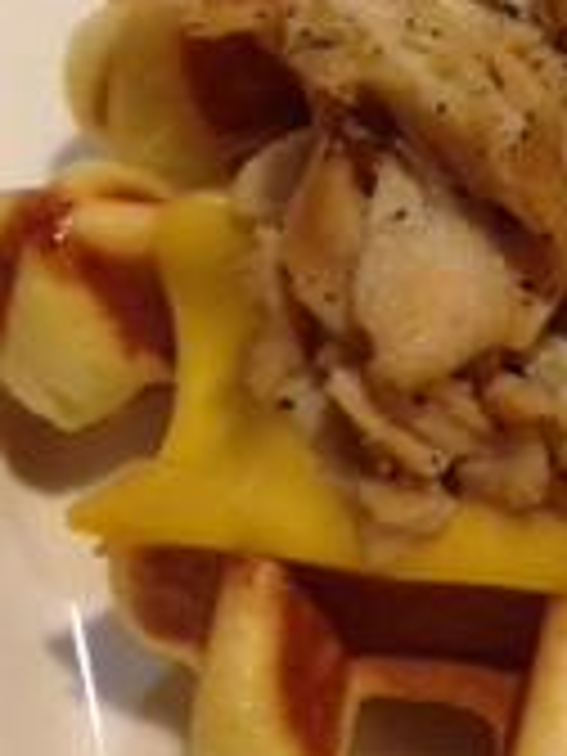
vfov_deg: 15.6
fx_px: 2752
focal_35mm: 126
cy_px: 270
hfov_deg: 11.1
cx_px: 936
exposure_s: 1/20
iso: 160
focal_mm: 4.12
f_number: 2.4
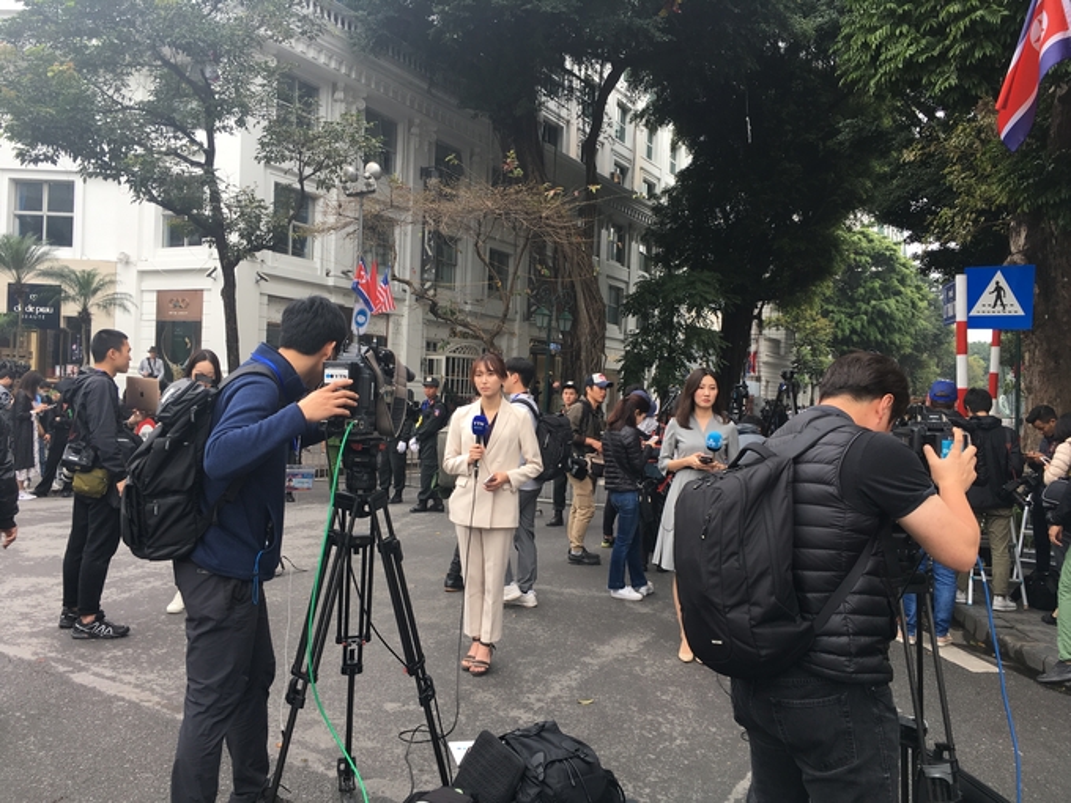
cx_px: 536
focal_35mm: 29
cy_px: 402
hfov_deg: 61.7
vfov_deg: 48.2
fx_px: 897
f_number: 2.2
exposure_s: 1/246
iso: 25
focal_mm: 4.15
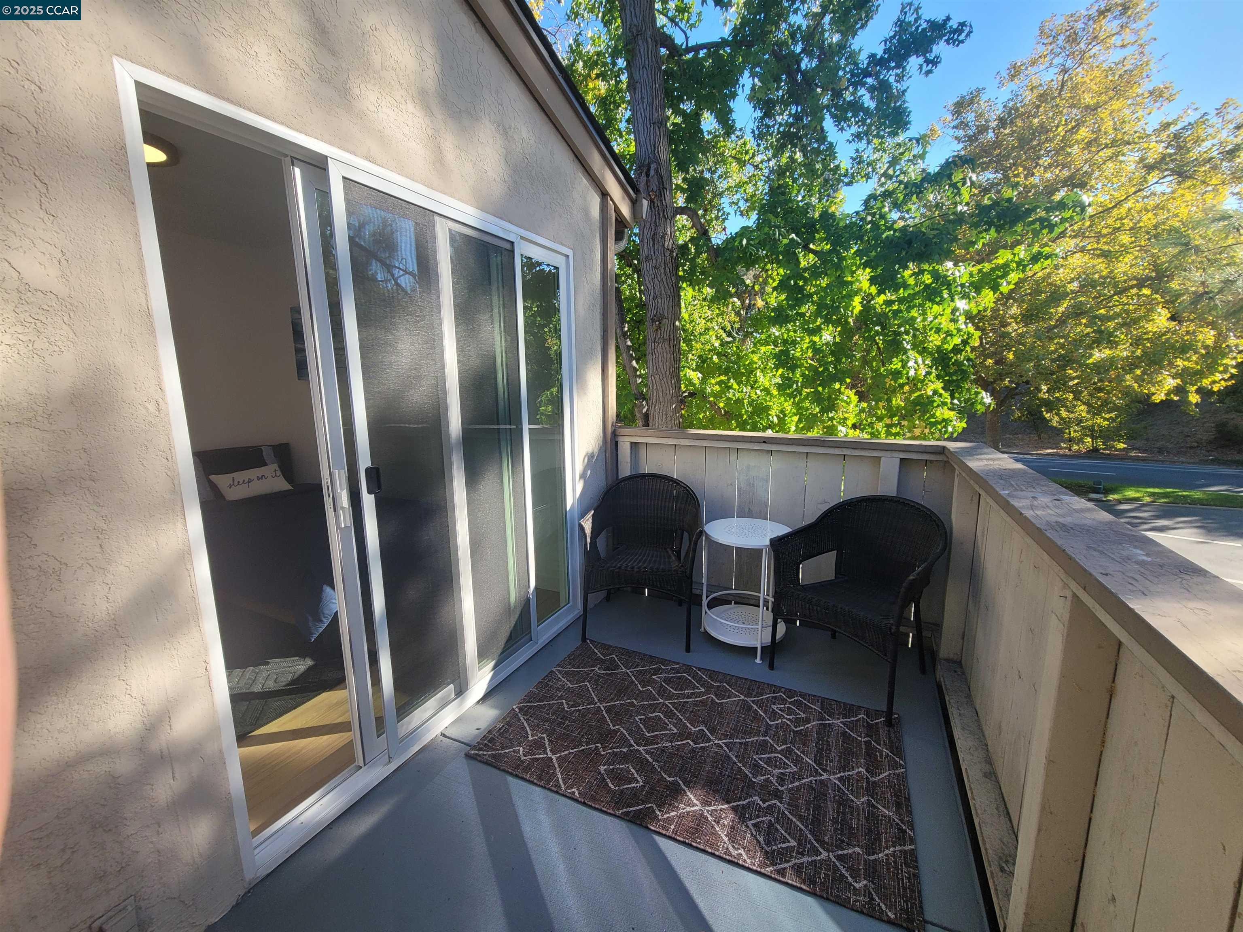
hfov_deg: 106.2
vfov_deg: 89.9
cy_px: 466
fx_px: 467
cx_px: 622
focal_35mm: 13
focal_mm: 2.2
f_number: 2.2
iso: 50
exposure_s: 1/501
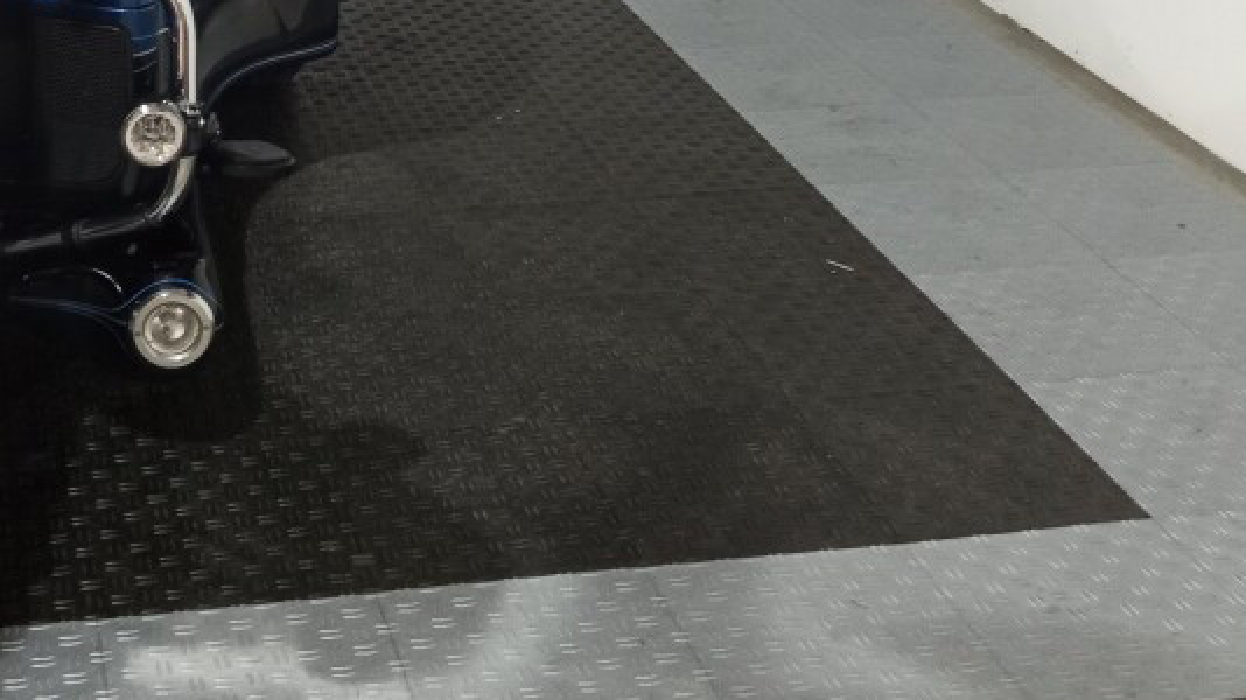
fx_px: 2015
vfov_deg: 18.8
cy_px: -96
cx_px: 200
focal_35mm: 61
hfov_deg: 33.1
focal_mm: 3.71
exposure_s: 1/40
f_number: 2.2
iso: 373
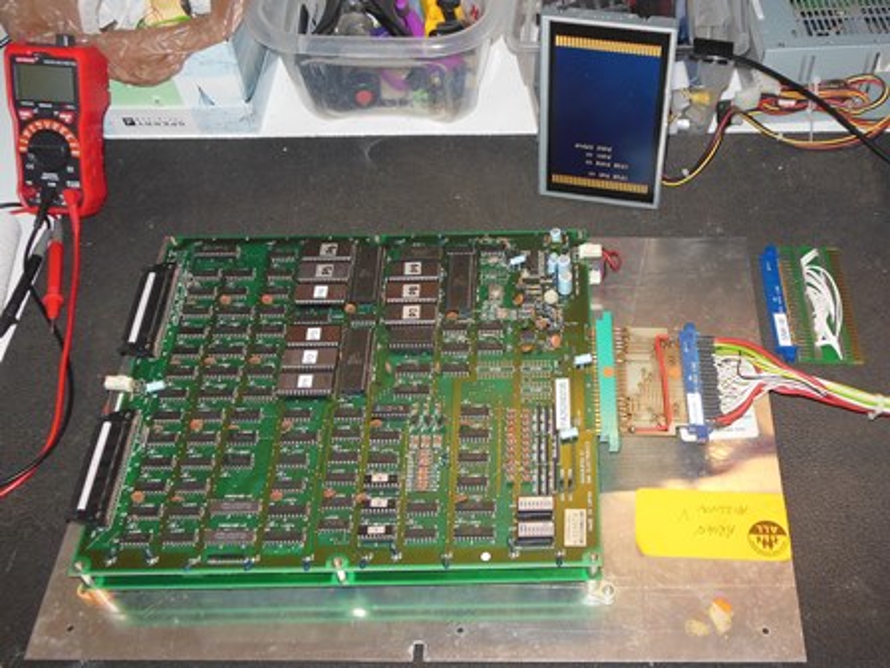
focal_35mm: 29
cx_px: 445
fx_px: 746
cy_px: 334
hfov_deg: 61.7
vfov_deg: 48.2
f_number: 3.3
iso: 200
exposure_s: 1/25
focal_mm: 5.2
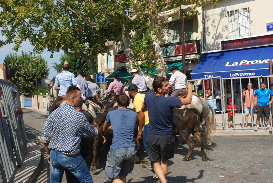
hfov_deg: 49.5
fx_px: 296
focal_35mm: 39
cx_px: 136
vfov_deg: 34.4
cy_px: 92
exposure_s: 1/200
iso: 100
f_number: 8
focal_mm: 26
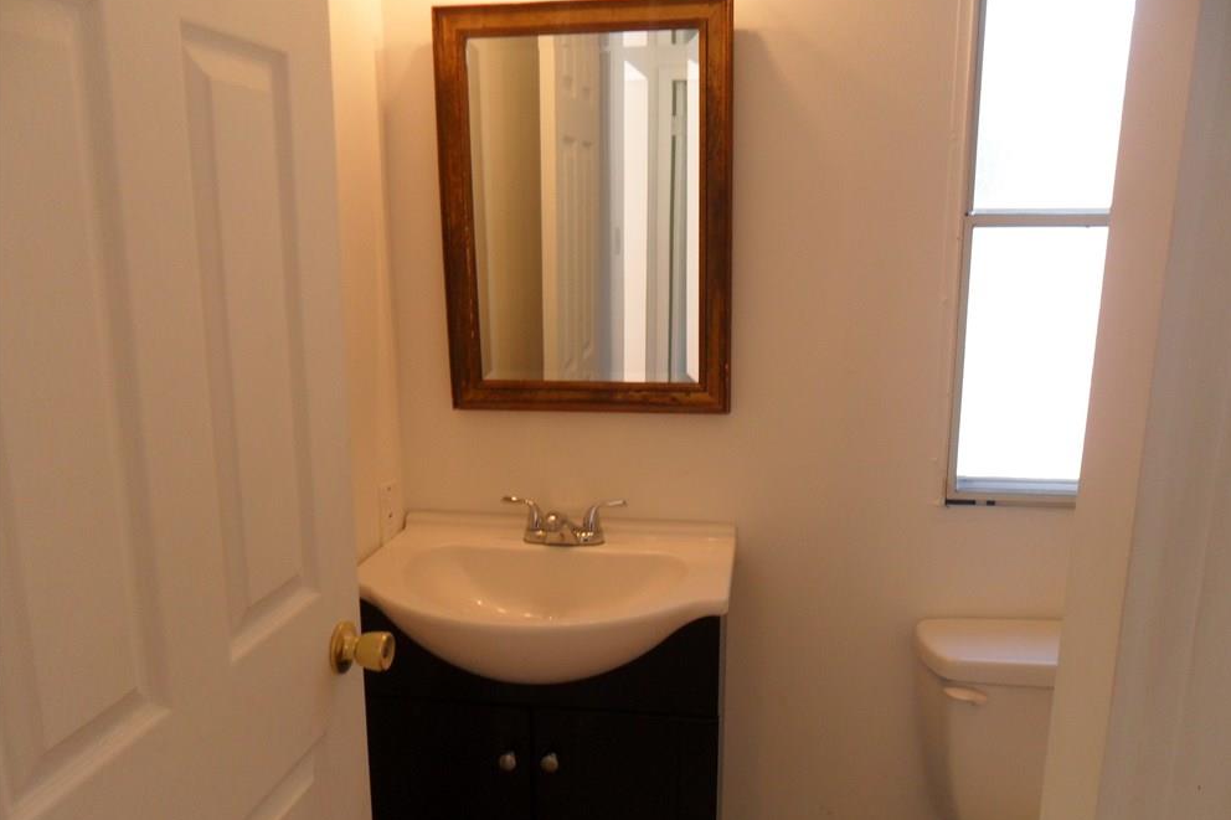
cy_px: 458
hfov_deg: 63.7
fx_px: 991
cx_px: 629
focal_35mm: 29
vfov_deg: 44.9
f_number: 3.5
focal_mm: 4.9
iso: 120
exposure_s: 1/45
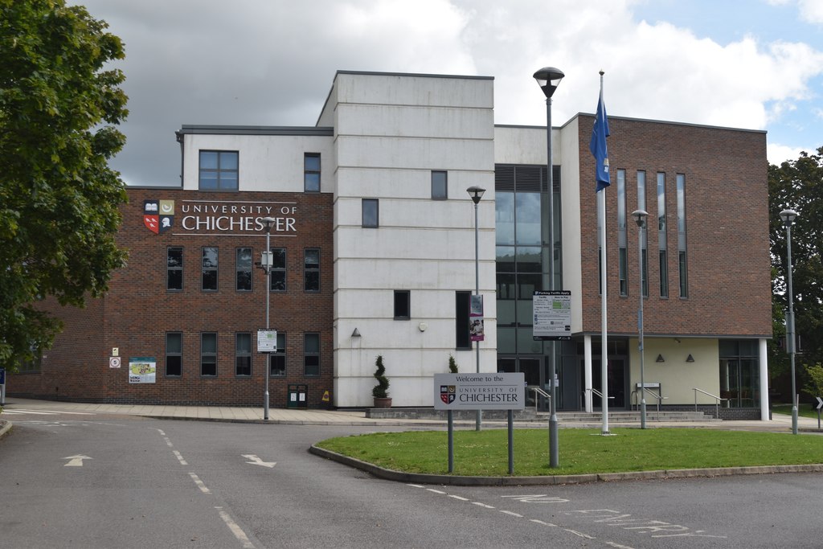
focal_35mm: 52
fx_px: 1200
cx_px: 412
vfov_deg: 25.8
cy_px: 274
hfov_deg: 37.8
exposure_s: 1/250
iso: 125
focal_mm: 35
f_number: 8
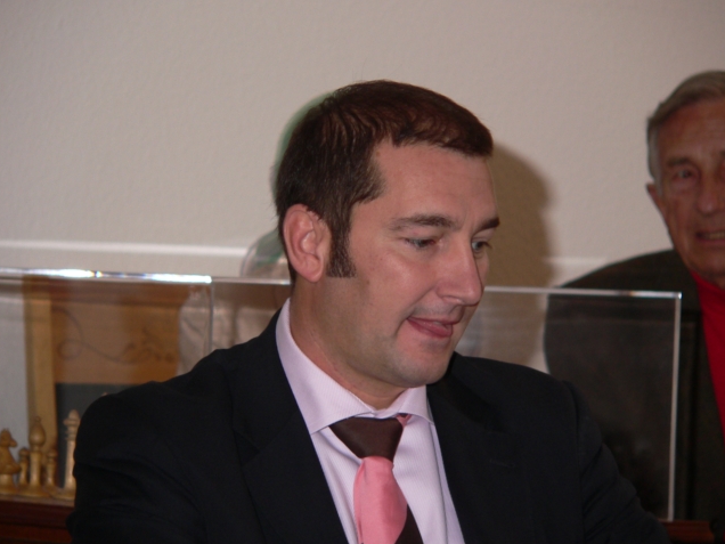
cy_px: 271
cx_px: 364
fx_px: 7309
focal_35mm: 349
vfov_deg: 4.3
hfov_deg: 5.7
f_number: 2.8
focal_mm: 57.8
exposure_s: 1/60
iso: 100
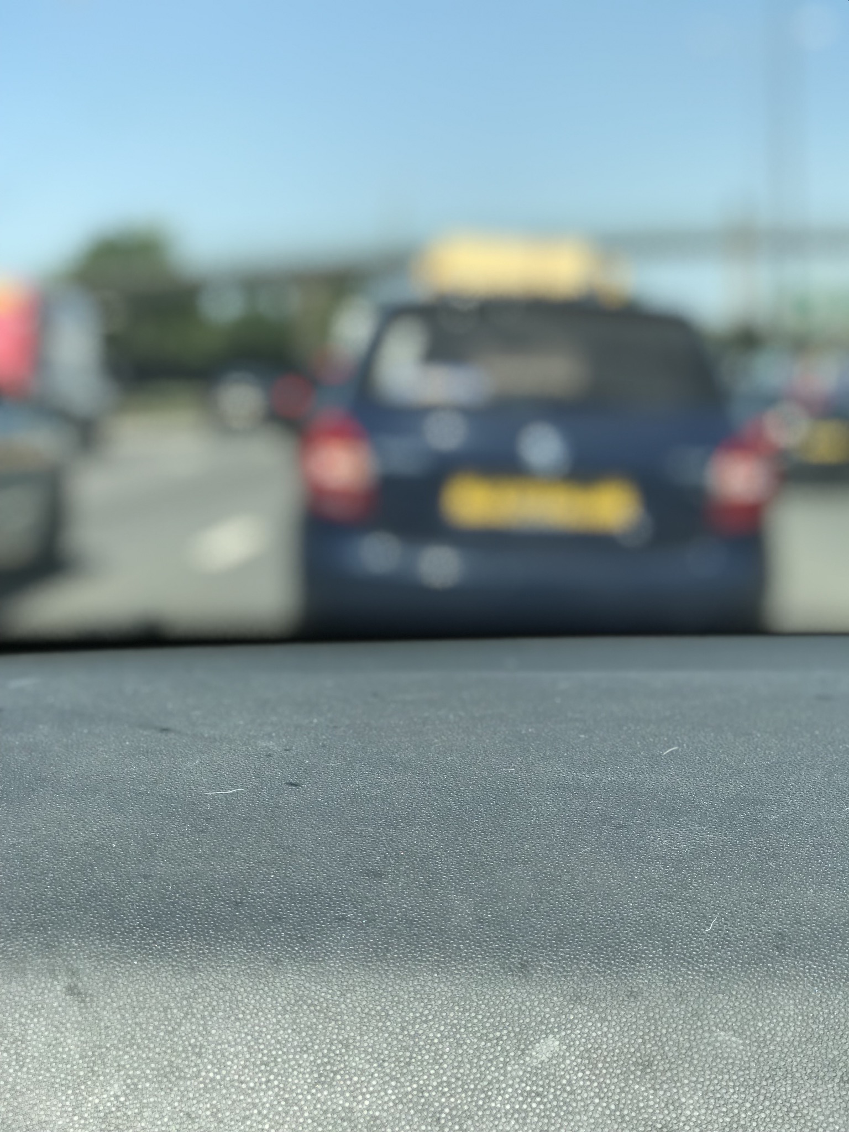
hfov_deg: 25.7
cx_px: 424
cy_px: 566
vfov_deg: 33.8
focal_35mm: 57
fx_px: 1864
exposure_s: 1/499
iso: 20
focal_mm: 6.6
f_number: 2.8
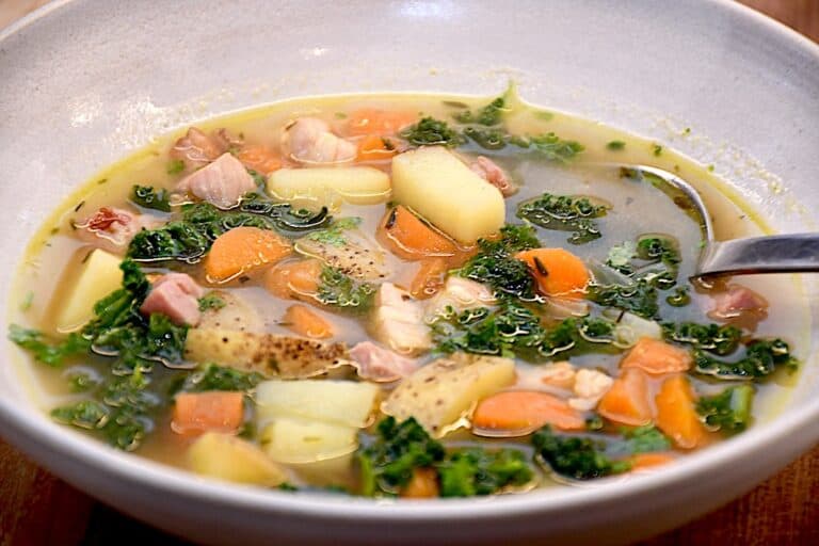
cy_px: 273
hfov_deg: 10.5
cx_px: 410
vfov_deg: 7.0
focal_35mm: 195
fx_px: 4436
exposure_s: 1/60
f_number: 5.6
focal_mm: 130
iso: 900
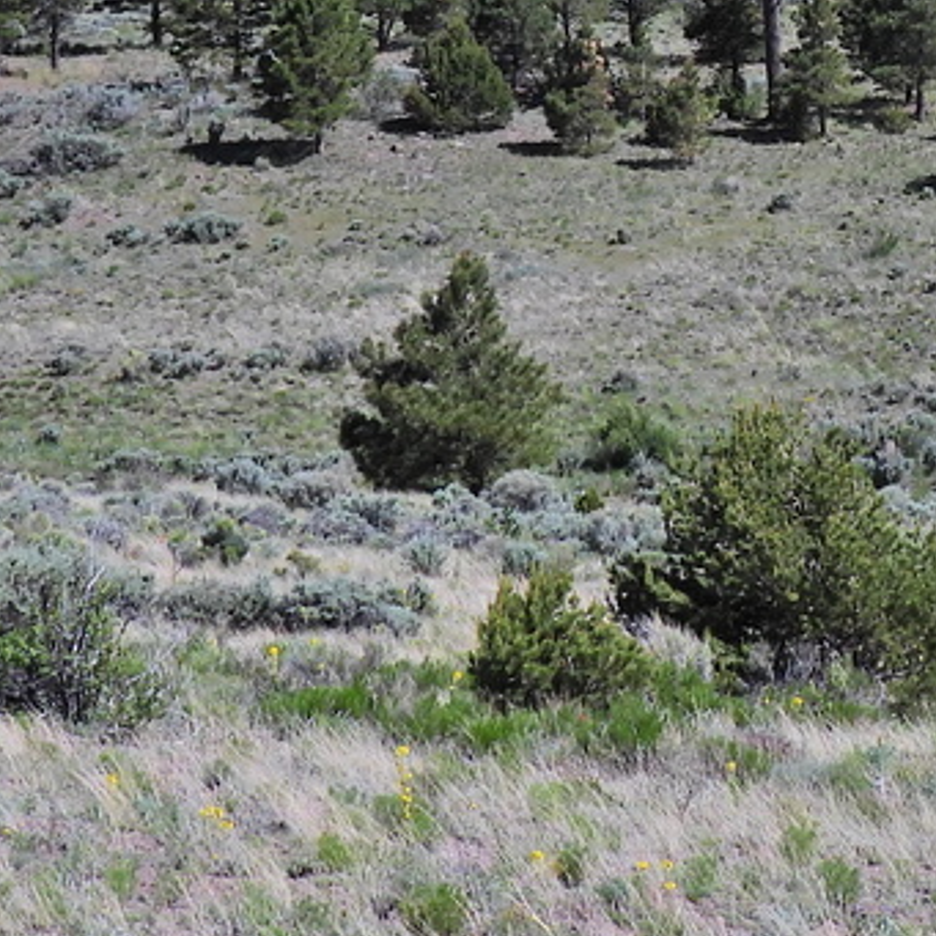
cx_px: 920
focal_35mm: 166
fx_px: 5078
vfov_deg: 10.4
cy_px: -63
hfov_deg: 10.4
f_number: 4
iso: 100
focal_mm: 8.9
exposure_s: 1/1600
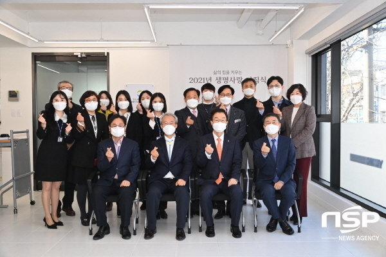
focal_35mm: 34
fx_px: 365
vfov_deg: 38.9
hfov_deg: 55.8
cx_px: 193
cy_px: 128
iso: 640
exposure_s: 1/200
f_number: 5.6
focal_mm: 34
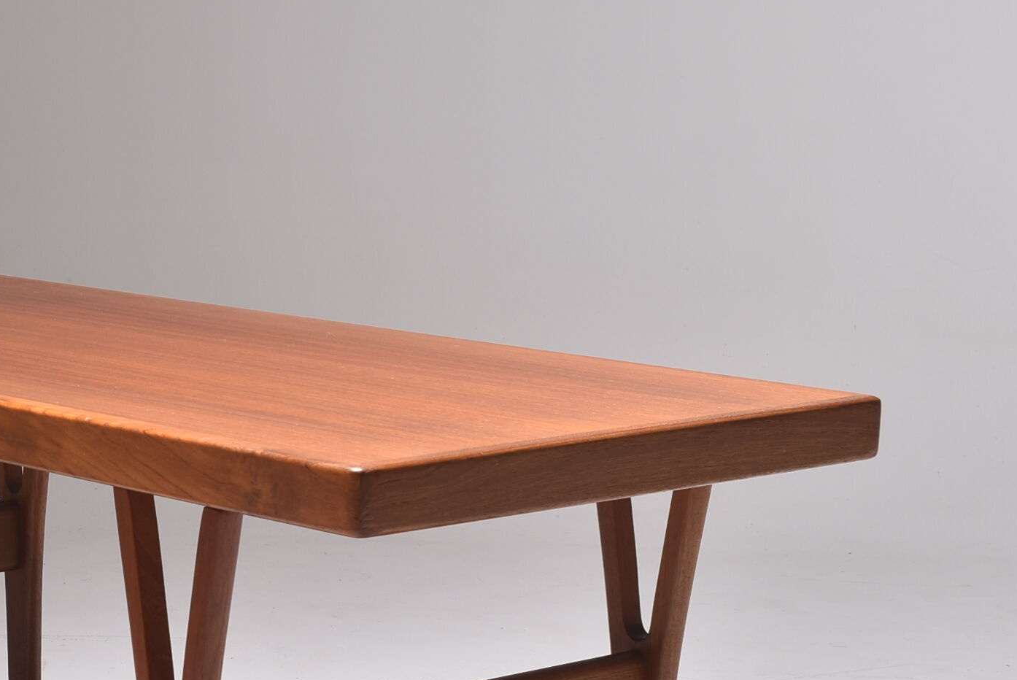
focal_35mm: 103
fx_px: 2912
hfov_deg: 19.3
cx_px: 34
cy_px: 654
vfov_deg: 13.2
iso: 100
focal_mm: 32
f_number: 11
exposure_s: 1/200
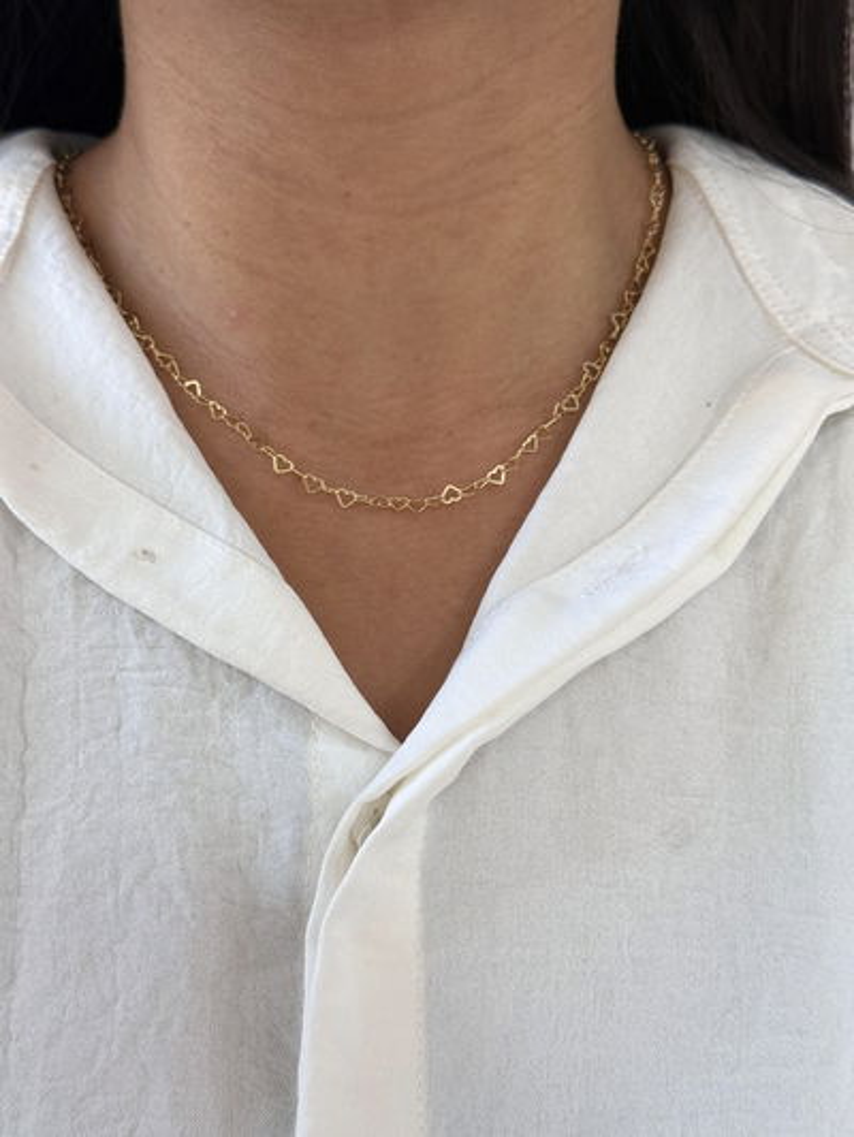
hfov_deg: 30.3
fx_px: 1578
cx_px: 427
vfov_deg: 39.6
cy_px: 568
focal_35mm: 48
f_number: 1.78
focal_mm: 6.76
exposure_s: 1/100
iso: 80
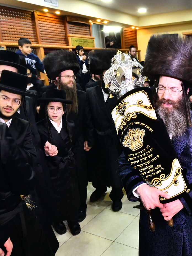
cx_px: 153
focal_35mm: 35
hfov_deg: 39.1
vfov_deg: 52.6
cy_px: 128
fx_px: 259
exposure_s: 1/125
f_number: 5.6
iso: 4000
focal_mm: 24
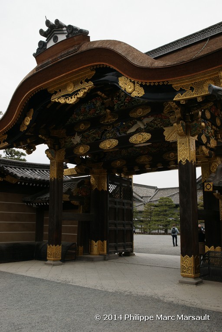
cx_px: 111
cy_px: 166
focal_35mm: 35
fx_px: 324
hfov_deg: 37.9
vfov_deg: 54.4
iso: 400
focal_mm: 35
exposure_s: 1/320
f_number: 11
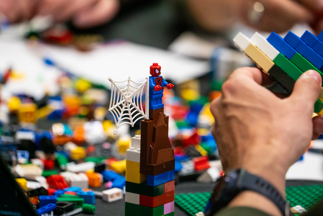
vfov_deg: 5.5
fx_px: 2226
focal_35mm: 248
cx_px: 162
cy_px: 108
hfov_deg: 8.3
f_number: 5.6
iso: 3200
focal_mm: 248
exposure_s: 1/60
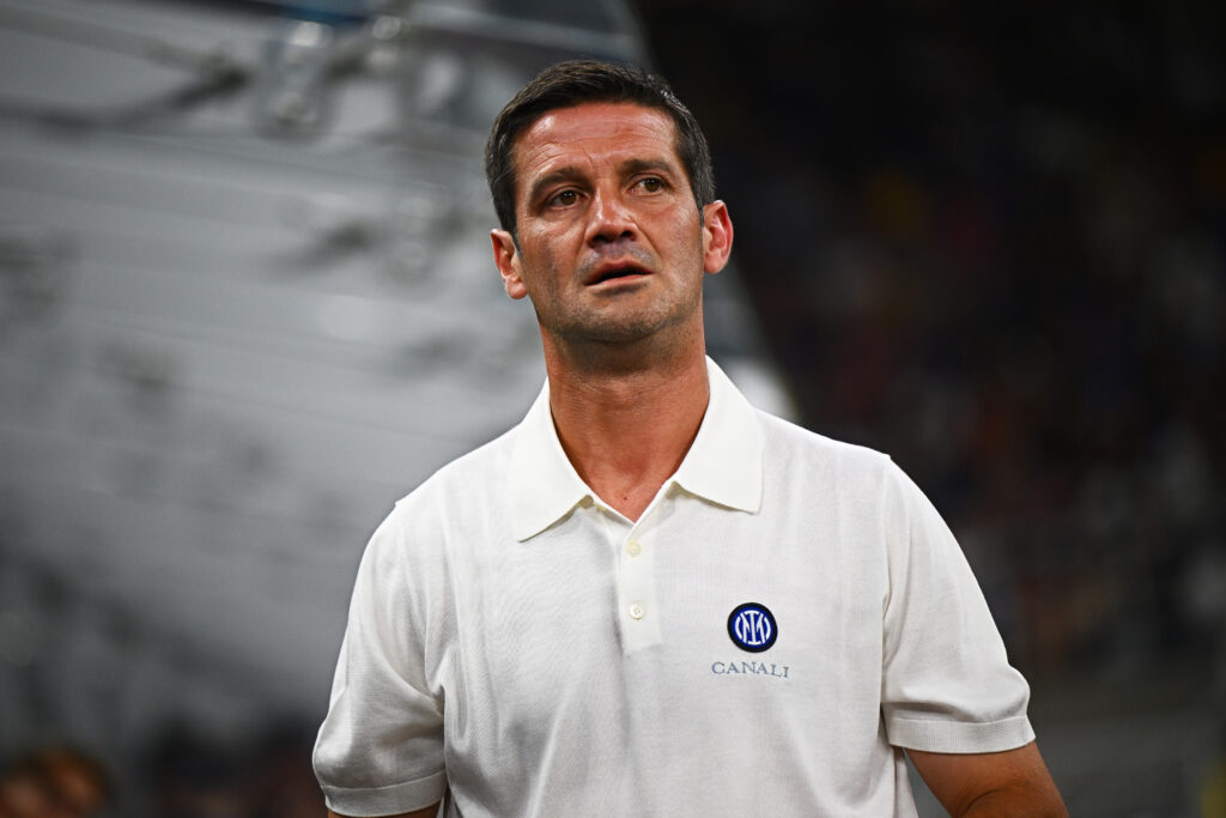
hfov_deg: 10.3
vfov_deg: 6.9
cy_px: 409
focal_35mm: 200
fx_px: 6812
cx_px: 613
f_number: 2.8
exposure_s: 1/1000
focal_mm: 200
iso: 1600
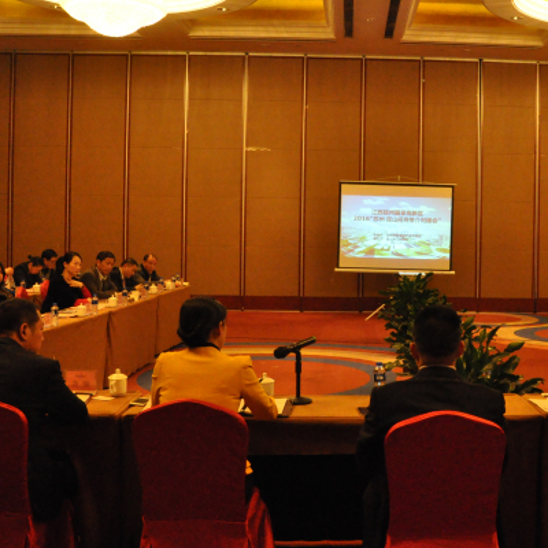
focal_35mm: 43
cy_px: 238
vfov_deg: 39.1
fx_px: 770
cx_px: 404
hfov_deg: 38.3
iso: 3200
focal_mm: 18
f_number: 9
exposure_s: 1/40
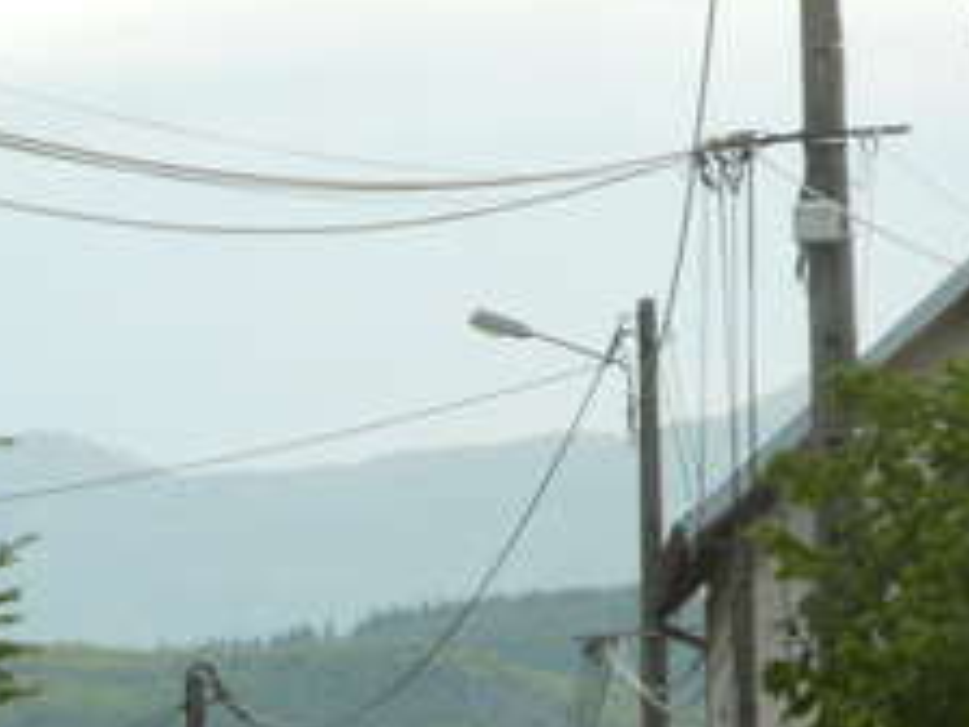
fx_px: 13101
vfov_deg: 3.2
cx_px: -74
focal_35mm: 468
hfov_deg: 4.2
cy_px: 917
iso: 80
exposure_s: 1/60
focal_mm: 31.4
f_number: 6.4
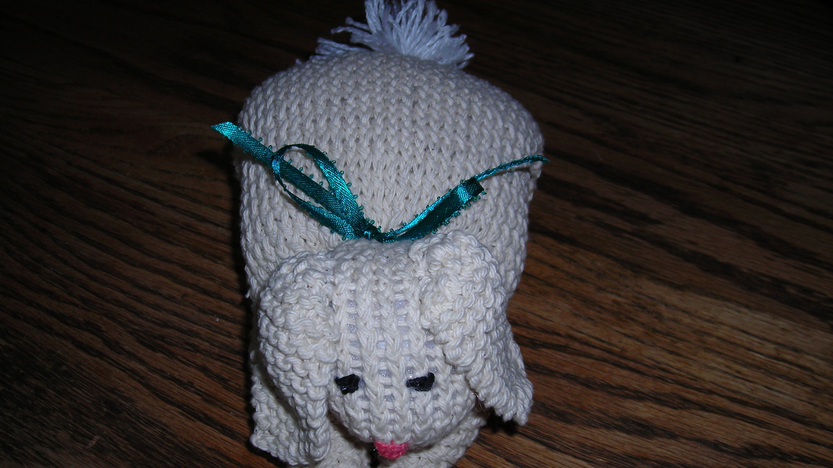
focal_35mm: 42
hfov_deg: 48.4
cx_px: 411
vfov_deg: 28.3
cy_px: 259
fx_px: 928
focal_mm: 6.3
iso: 50
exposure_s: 1/60.1
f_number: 3.2
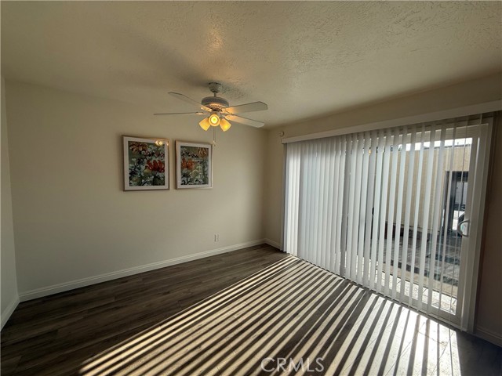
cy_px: 188
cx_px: 251
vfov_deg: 85.7
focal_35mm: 14
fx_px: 203
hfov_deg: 102.1
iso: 50
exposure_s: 1/554
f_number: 2.2
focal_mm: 2.22
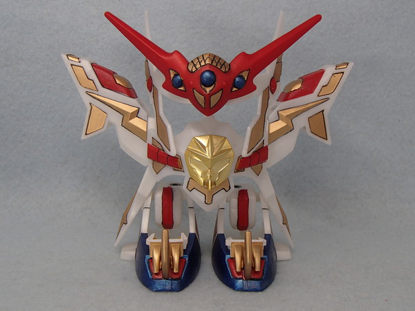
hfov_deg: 50.1
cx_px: 208
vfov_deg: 38.7
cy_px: 156
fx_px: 444
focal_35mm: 37
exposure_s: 1/160
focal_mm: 6.64
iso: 160
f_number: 4.7
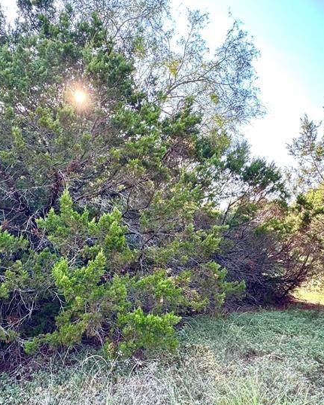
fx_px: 311
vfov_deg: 65.5
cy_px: 240
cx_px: 179
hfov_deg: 54.9
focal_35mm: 26
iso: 40
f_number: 2.2
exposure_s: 1/117
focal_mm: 2.22
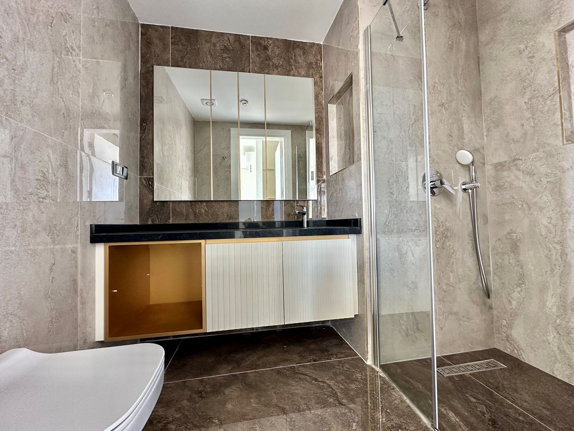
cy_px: 216
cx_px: 287
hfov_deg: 102.1
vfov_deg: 85.7
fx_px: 232
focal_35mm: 14
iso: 200
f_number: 2.2
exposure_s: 1/99
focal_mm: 2.22
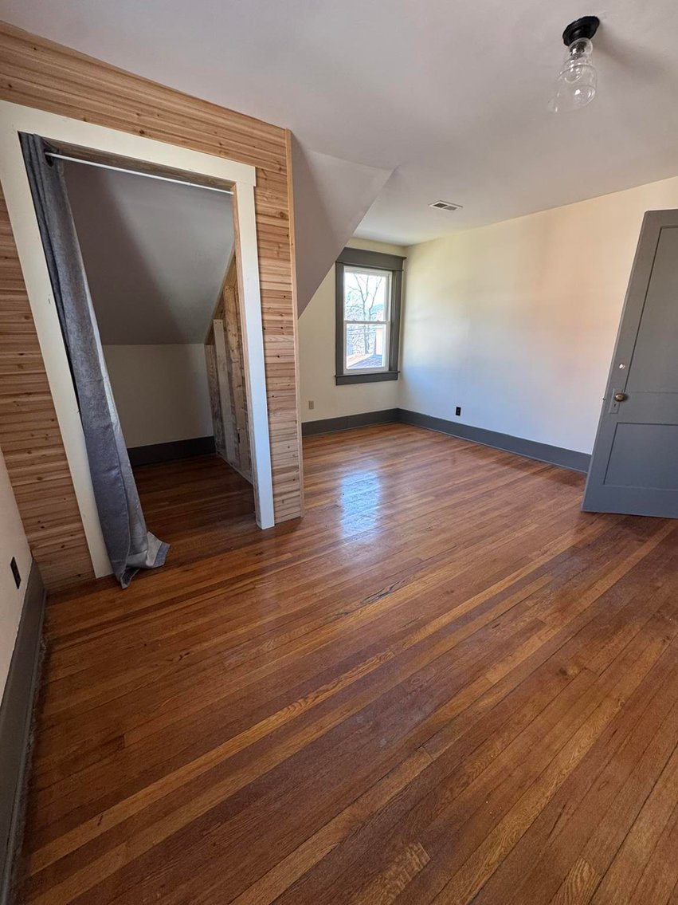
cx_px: 339
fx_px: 366
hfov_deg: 85.7
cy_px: 452
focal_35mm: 14
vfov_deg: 102.1
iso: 250
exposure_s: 1/60
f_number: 2.2
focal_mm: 2.22
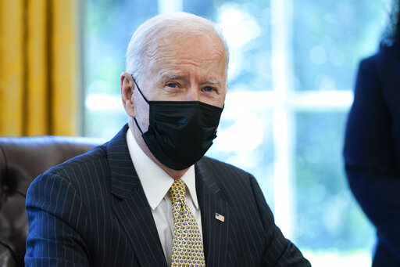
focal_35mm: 223
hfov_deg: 9.2
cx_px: 200
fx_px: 2477
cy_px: 134
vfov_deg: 6.2
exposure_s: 1/320
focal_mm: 223
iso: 2000
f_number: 4
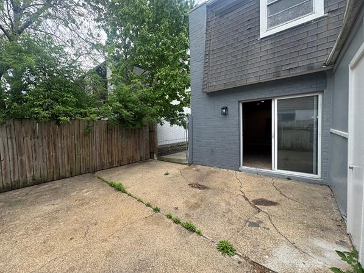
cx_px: 171
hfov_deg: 98.0
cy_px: 134
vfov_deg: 81.8
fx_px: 158
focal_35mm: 15
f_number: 2.2
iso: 40
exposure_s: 1/423
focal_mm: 2.22
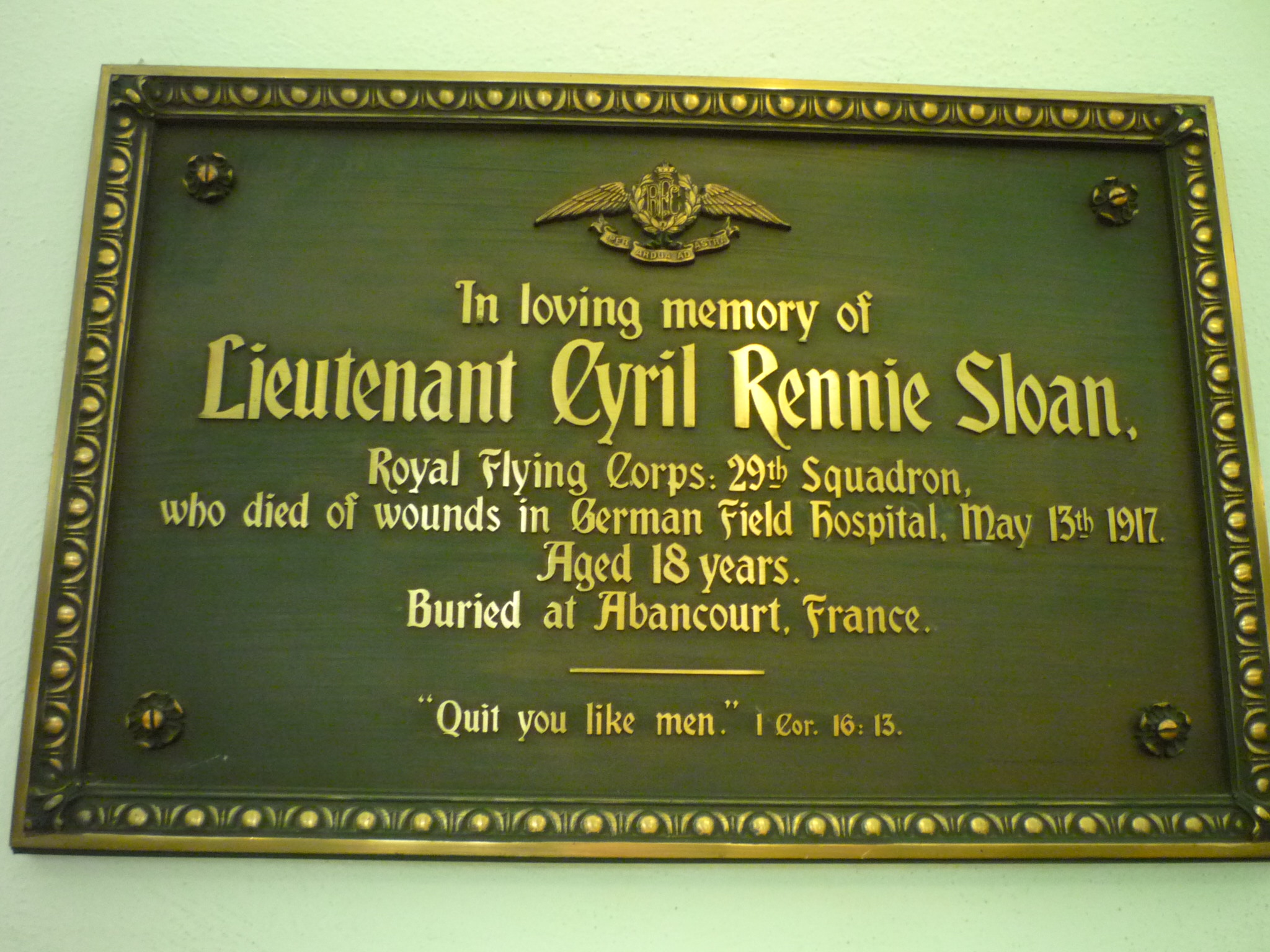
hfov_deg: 56.8
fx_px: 1174
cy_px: 476
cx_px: 635
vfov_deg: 44.2
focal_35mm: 32
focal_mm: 5.2
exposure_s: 1/8
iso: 400
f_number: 3.3
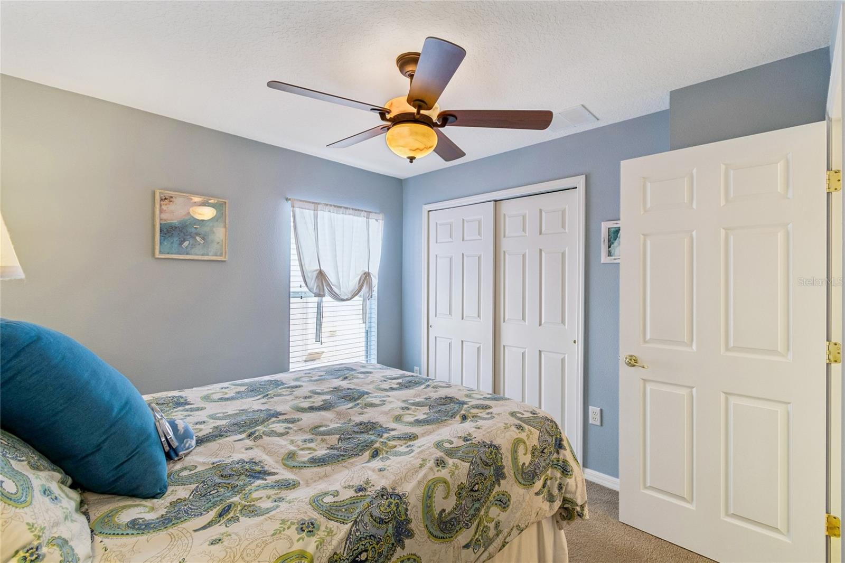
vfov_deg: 77.3
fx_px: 352
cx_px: 422
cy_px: 282
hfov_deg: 100.4
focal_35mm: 15
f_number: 7.1
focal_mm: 10
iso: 100
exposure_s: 1/13
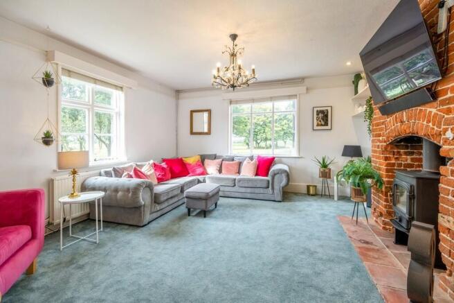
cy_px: 152
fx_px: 189
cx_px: 227
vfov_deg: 77.3
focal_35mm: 15
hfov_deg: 100.4
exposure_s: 1/15
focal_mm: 10.1
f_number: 7.1
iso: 160
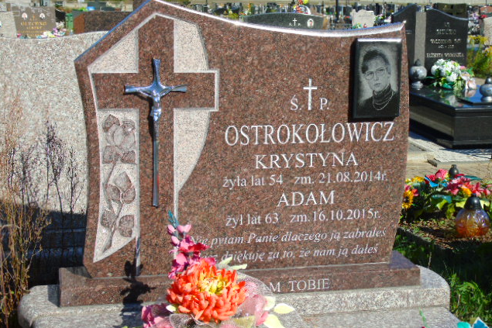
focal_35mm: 65
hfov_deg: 31.0
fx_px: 888
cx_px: 246
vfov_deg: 20.9
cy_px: 164
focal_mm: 11
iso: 80
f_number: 4.5
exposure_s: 1/640
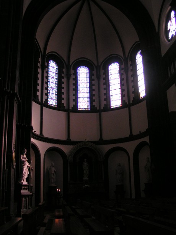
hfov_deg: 37.7
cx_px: 88
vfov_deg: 49.0
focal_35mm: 38
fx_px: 258
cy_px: 118
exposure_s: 1/20
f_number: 2.8
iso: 200
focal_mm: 5.8
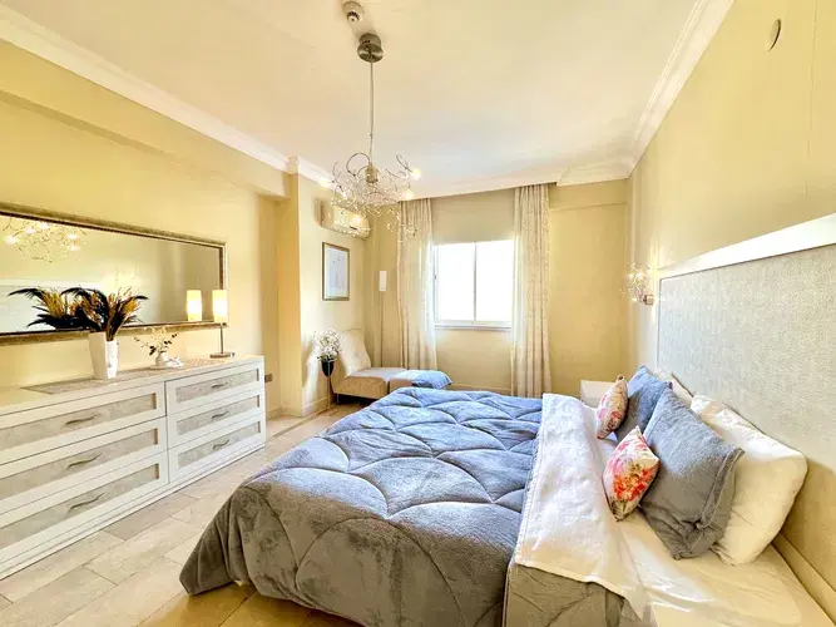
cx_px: 418
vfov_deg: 85.7
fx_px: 338
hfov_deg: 102.1
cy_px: 314
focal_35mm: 14
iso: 160
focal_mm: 2.22
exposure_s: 1/100
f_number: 2.2
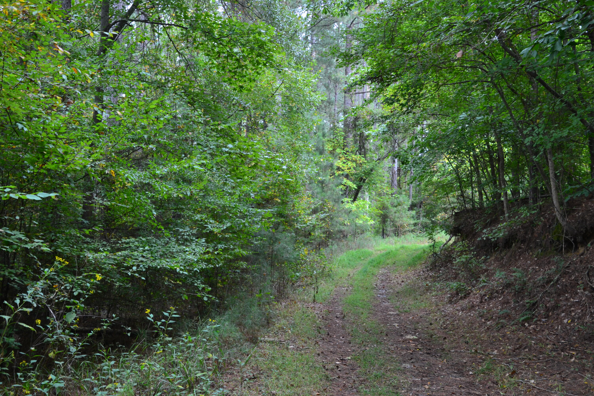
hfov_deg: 47.9
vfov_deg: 33.0
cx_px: 297
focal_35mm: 40
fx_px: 668
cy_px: 198
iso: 400
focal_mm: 27
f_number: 7.1
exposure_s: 1/40
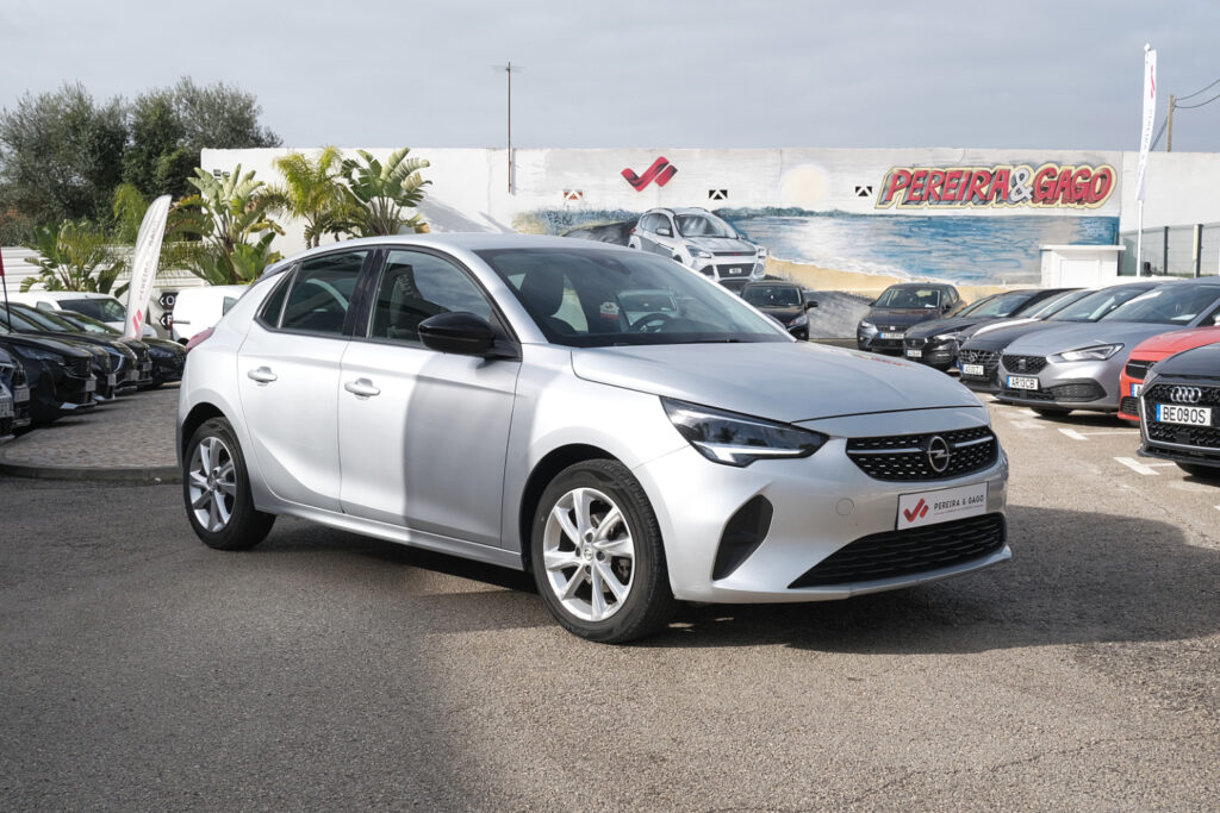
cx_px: 610
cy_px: 406
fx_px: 1390
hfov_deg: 47.4
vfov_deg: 32.6
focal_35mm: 41
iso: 160
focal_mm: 27.1
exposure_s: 1/200
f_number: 9
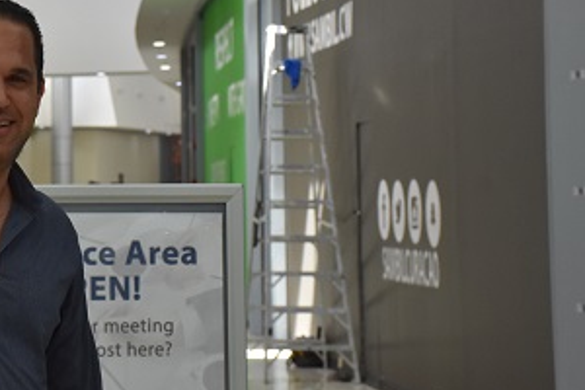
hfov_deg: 13.5
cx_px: 18
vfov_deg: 9.1
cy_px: 70
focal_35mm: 150
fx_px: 2437
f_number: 8
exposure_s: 1/320
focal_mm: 50
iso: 800
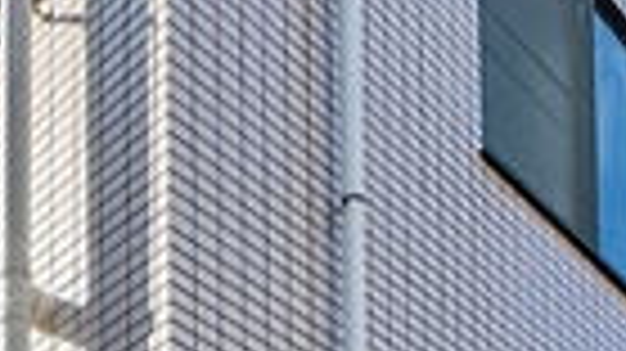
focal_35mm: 77
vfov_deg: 10.5
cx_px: 9
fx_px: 1277
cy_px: 1082
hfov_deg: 26.2
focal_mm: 2.22
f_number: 2.2
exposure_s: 1/496
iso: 40
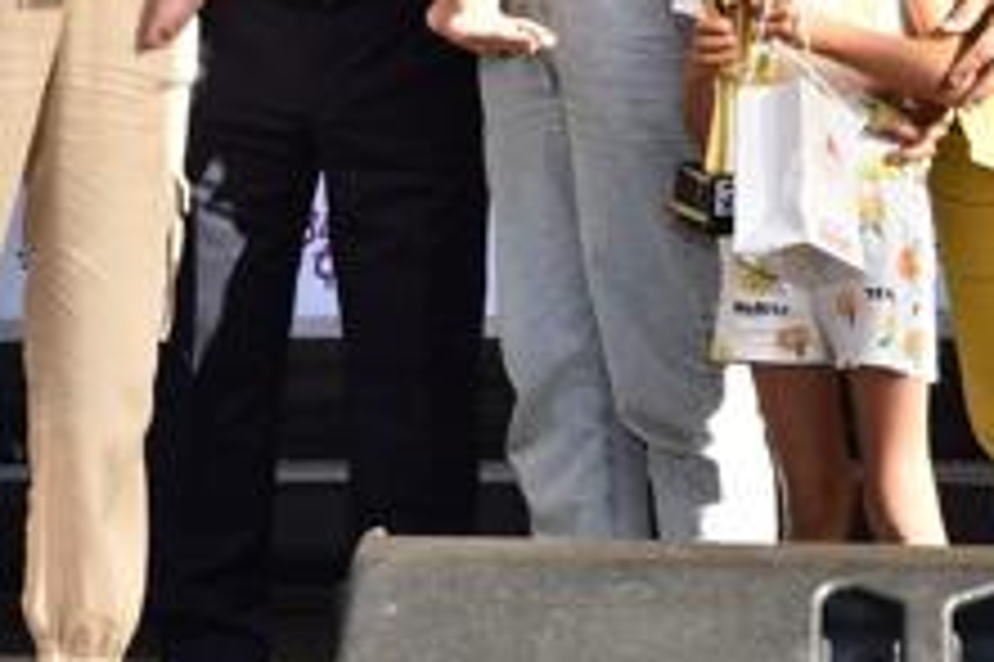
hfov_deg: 16.0
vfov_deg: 10.5
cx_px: 555
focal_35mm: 128
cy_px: -131
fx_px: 3531
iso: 500
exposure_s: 1/160
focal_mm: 46
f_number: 13
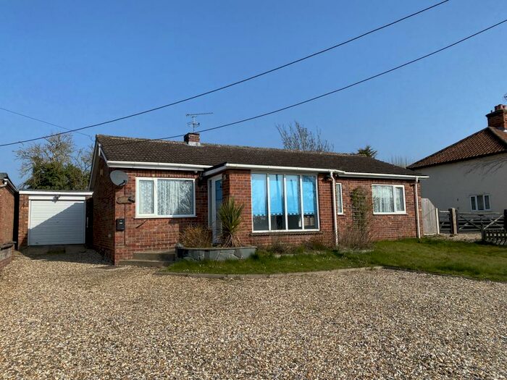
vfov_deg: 53.1
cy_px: 190
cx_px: 254
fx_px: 381
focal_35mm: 26
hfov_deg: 67.3
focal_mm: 4.25
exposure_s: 1/3610
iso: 32
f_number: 1.8
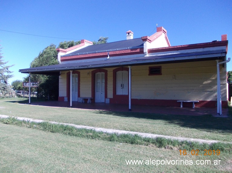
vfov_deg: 49.7
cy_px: 86
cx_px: 116
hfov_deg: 63.5
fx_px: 188
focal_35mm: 28
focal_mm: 4
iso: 80
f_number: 5.4
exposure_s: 1/200
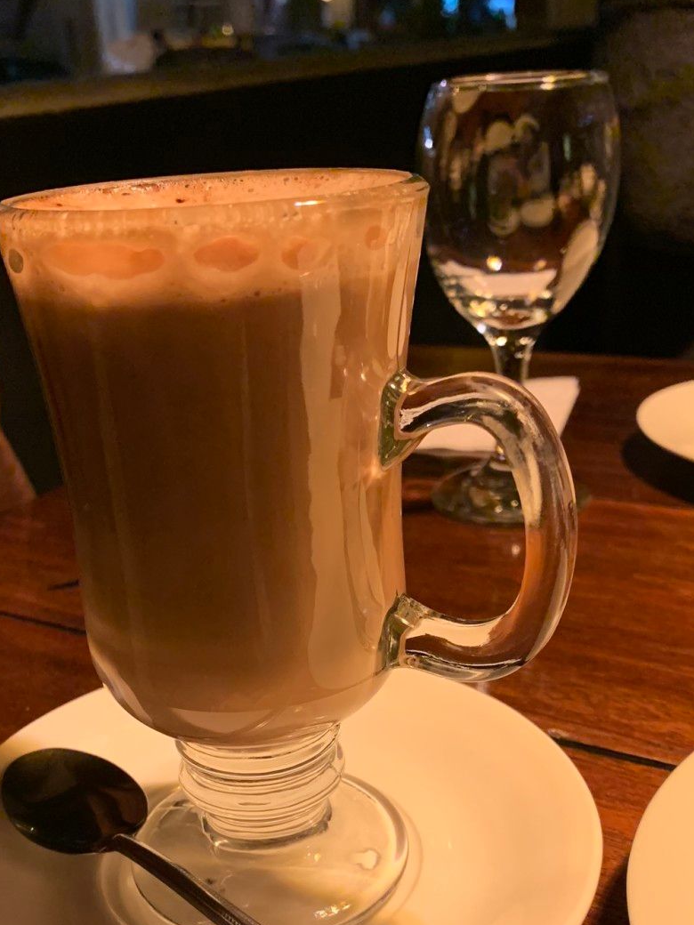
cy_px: 621
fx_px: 1069
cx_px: 299
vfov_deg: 46.0
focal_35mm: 40
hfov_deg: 35.9
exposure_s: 1/33
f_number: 1.8
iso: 320
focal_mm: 4.25
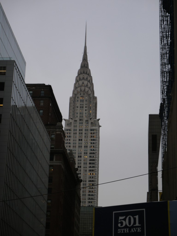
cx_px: 88
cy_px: 118
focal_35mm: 84
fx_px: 573
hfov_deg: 17.6
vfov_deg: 23.3
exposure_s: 1/125
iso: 160
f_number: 5.6
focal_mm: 42
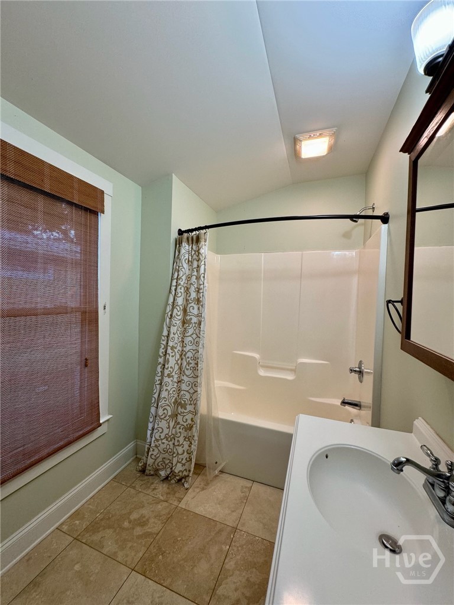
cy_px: 302
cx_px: 227
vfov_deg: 102.1
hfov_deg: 85.7
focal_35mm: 14
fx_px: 245
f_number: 2.2
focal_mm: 2.22
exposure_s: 1/60
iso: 160
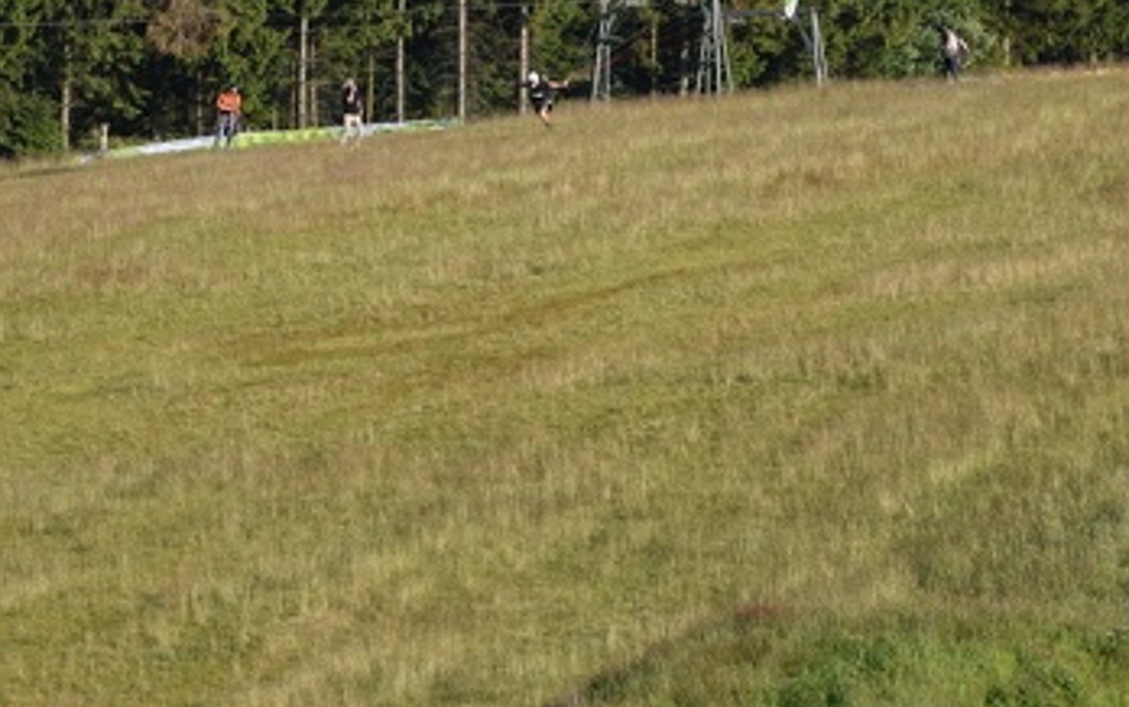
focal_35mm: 365
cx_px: 412
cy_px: 107
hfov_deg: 5.7
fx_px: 11243
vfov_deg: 3.6
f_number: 5.6
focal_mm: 105
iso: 400
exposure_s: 1/1250
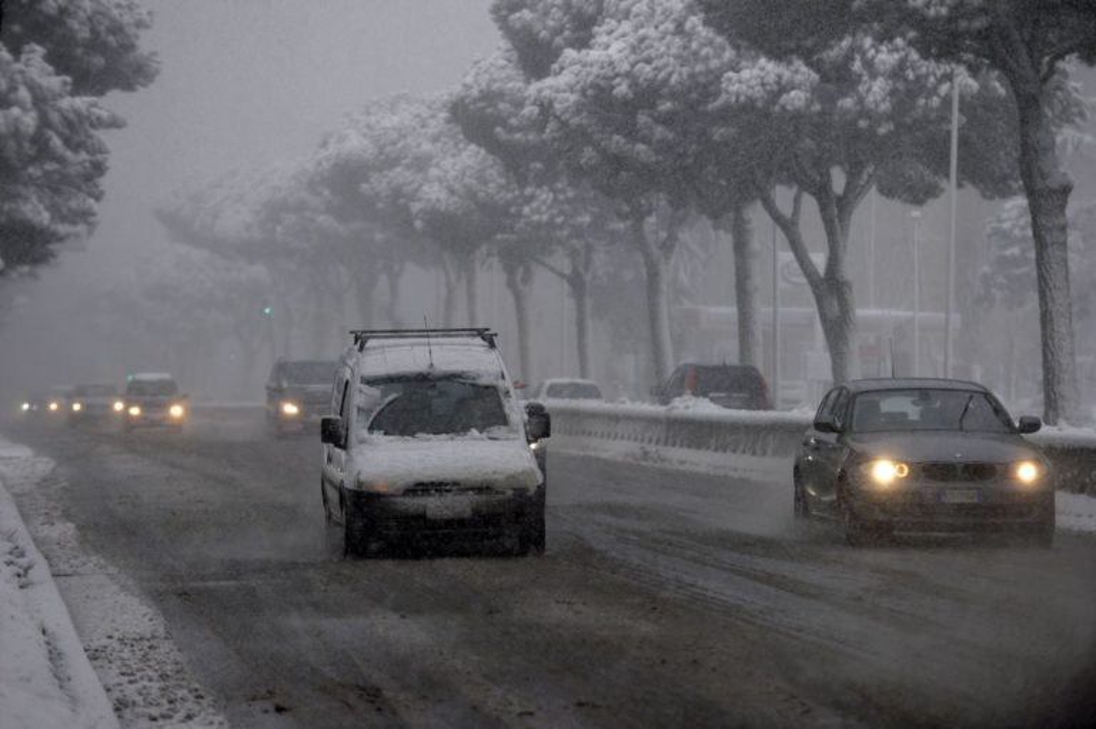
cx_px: 548
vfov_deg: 6.9
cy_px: 364
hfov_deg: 10.3
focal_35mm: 200
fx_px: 6085
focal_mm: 200
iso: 800
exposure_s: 1/2000
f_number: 4.5
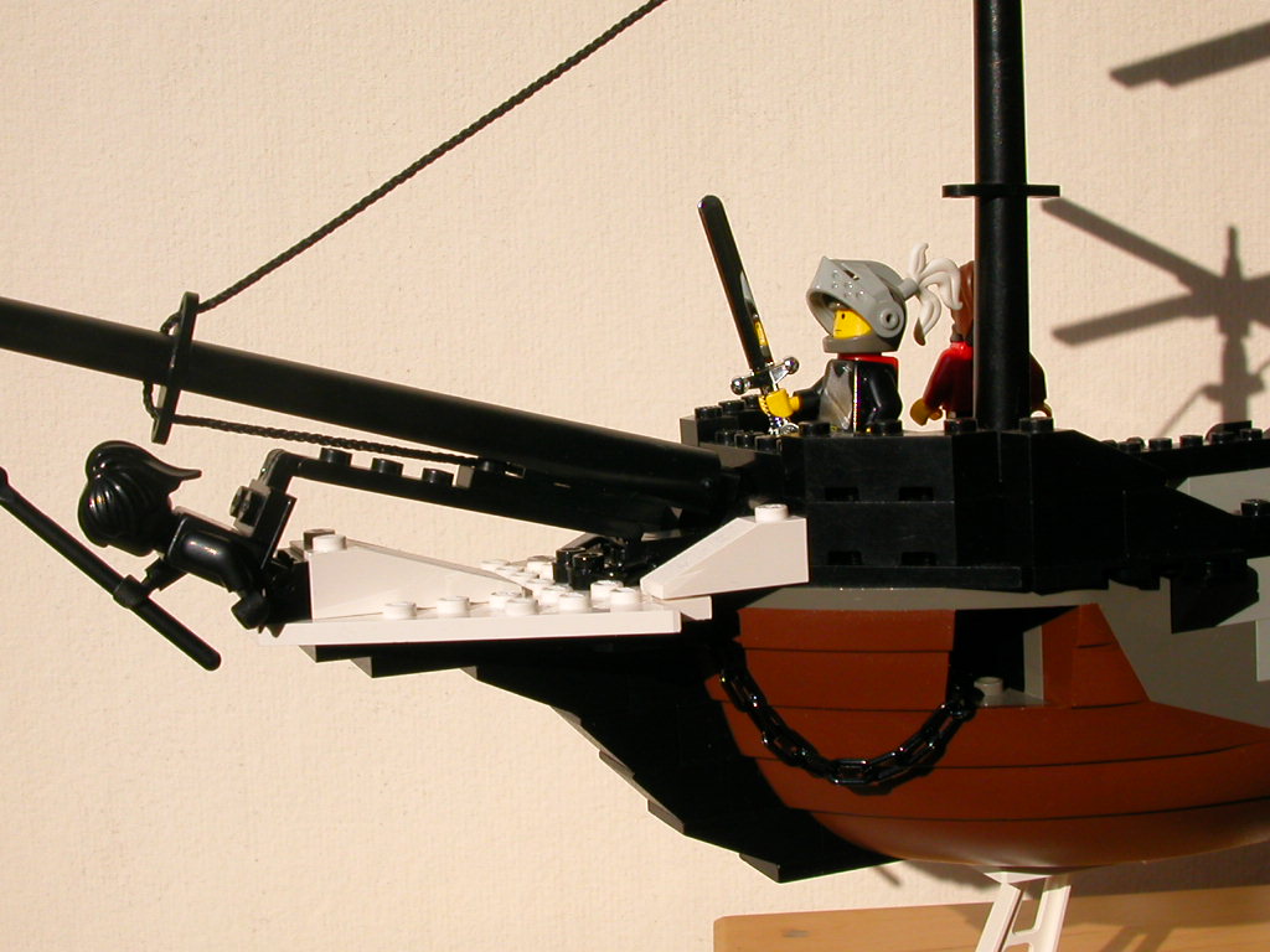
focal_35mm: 49
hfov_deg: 38.9
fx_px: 1798
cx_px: 635
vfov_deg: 29.7
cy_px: 476
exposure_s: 1/914
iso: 100
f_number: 5.2
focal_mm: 7.5
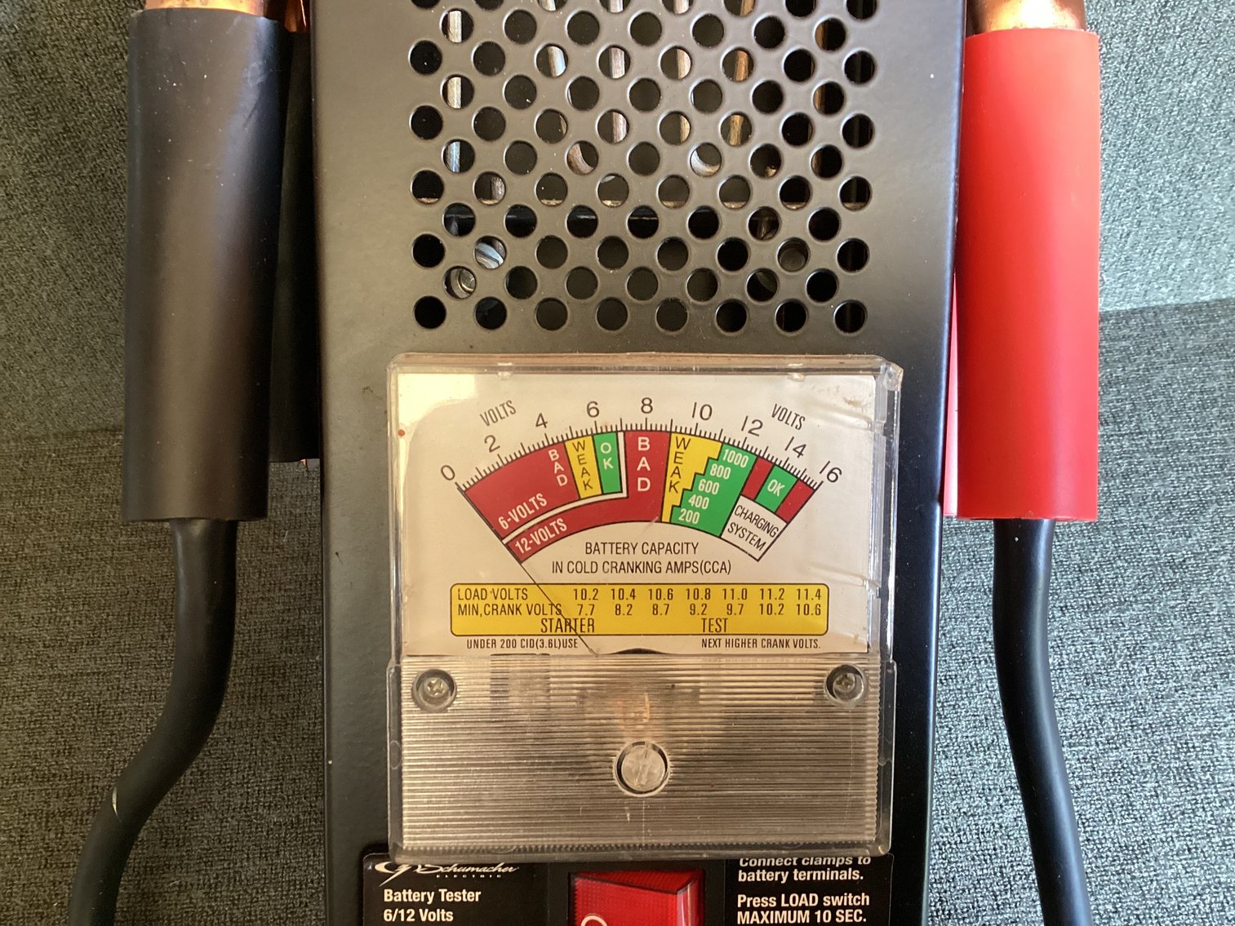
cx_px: 618
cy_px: 463
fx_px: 1106
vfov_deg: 45.4
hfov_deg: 58.3
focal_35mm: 31
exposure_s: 1/50
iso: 250
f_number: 2.4
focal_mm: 3.3
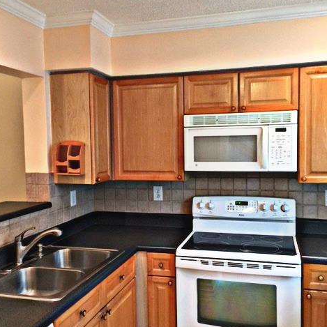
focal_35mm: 35
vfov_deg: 47.2
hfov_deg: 47.2
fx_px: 374
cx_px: 164
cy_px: 174
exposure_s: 1/15
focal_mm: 4.15
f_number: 2.2
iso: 50
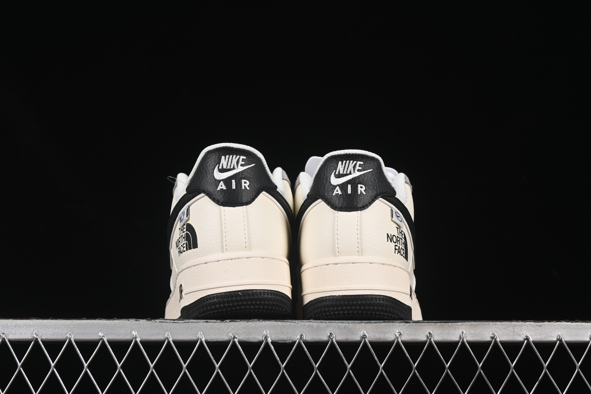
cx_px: 296
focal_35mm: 75
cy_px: 197
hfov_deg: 27.0
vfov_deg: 18.2
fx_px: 1231
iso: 160
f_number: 8
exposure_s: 1/60
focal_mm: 50
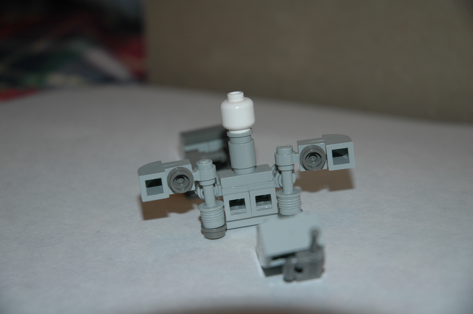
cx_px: 236
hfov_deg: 19.5
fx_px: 1378
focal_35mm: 105
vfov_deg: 13.0
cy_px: 157
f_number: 4.5
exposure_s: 1/60
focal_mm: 70
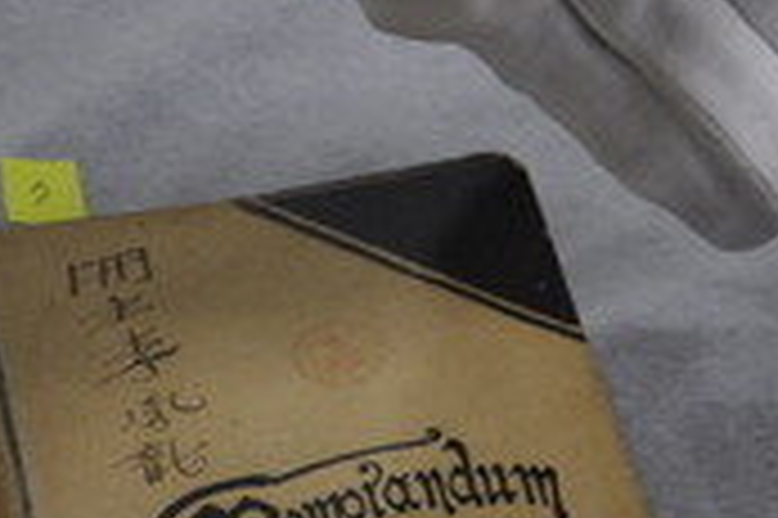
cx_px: 1043
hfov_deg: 8.7
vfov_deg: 5.9
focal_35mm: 233
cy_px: 532
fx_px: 5031
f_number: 5.6
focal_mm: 48
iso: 640
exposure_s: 1/60
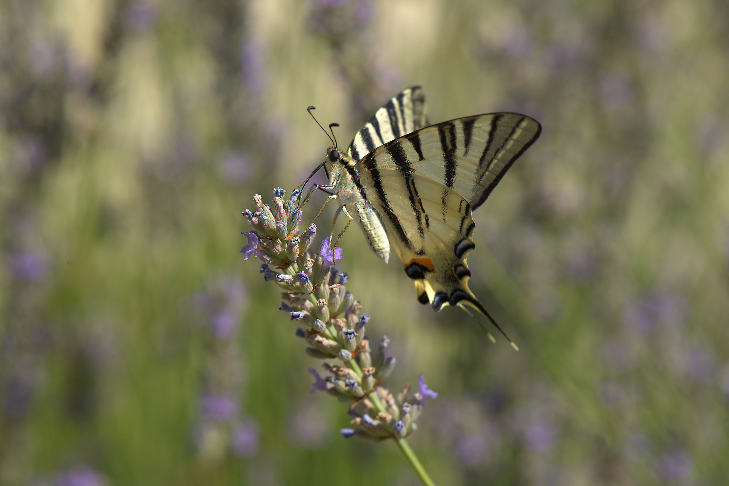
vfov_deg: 12.9
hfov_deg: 19.3
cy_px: 244
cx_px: 362
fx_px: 2147
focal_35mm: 106
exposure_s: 1/640
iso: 320
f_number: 11
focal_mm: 105
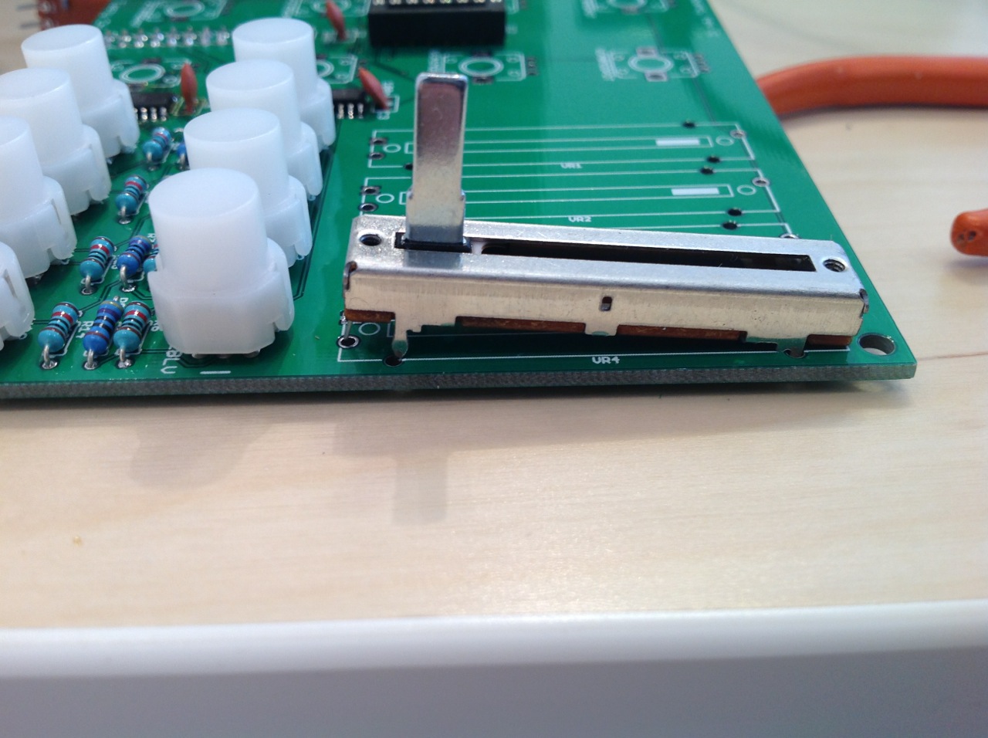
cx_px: 494
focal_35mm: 35
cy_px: 369
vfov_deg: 40.6
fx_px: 997
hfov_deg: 52.7
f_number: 2.4
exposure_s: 1/40
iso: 50
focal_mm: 4.28
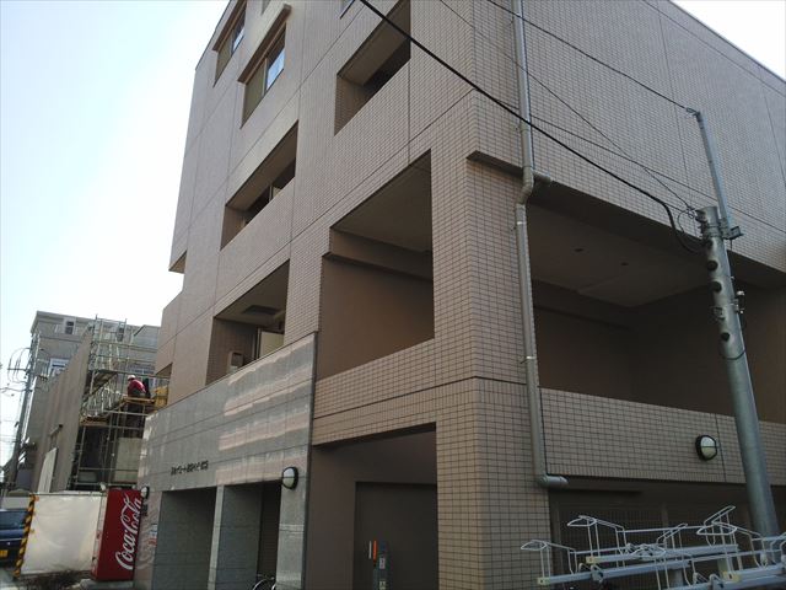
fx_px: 613
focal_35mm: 27
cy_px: 295
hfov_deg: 65.3
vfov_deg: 51.4
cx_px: 393
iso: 73
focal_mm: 2.87
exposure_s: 1/1000
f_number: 2.4
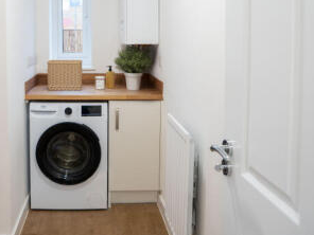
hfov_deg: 52.7
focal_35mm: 34
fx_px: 308
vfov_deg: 39.4
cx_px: 99
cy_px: 33
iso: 800
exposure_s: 1/160
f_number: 2.8
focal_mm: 16
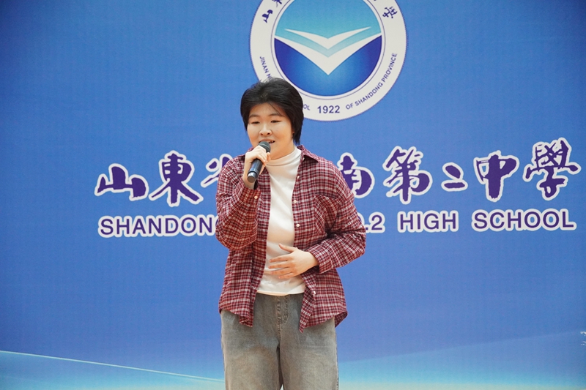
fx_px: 1660
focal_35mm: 102
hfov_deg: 20.0
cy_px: 195
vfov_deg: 13.4
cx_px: 293
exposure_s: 1/125
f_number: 5
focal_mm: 68
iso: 5000
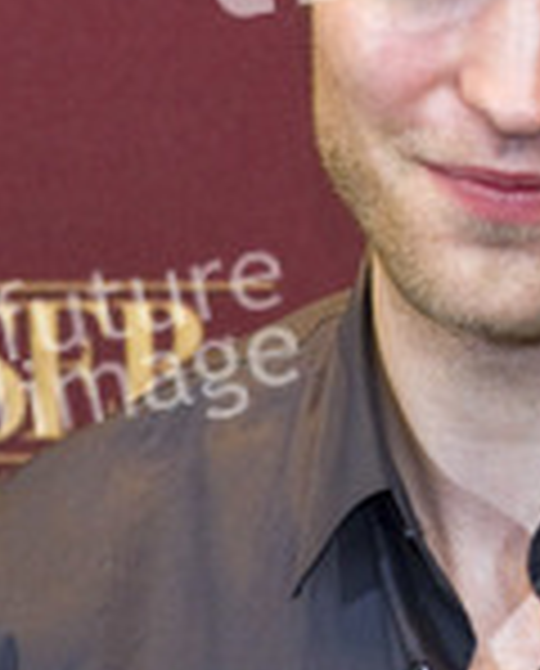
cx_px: 560
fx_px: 9252
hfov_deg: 3.3
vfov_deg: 4.1
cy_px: 135
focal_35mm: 465
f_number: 5.6
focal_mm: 185
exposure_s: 1/200
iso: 2000
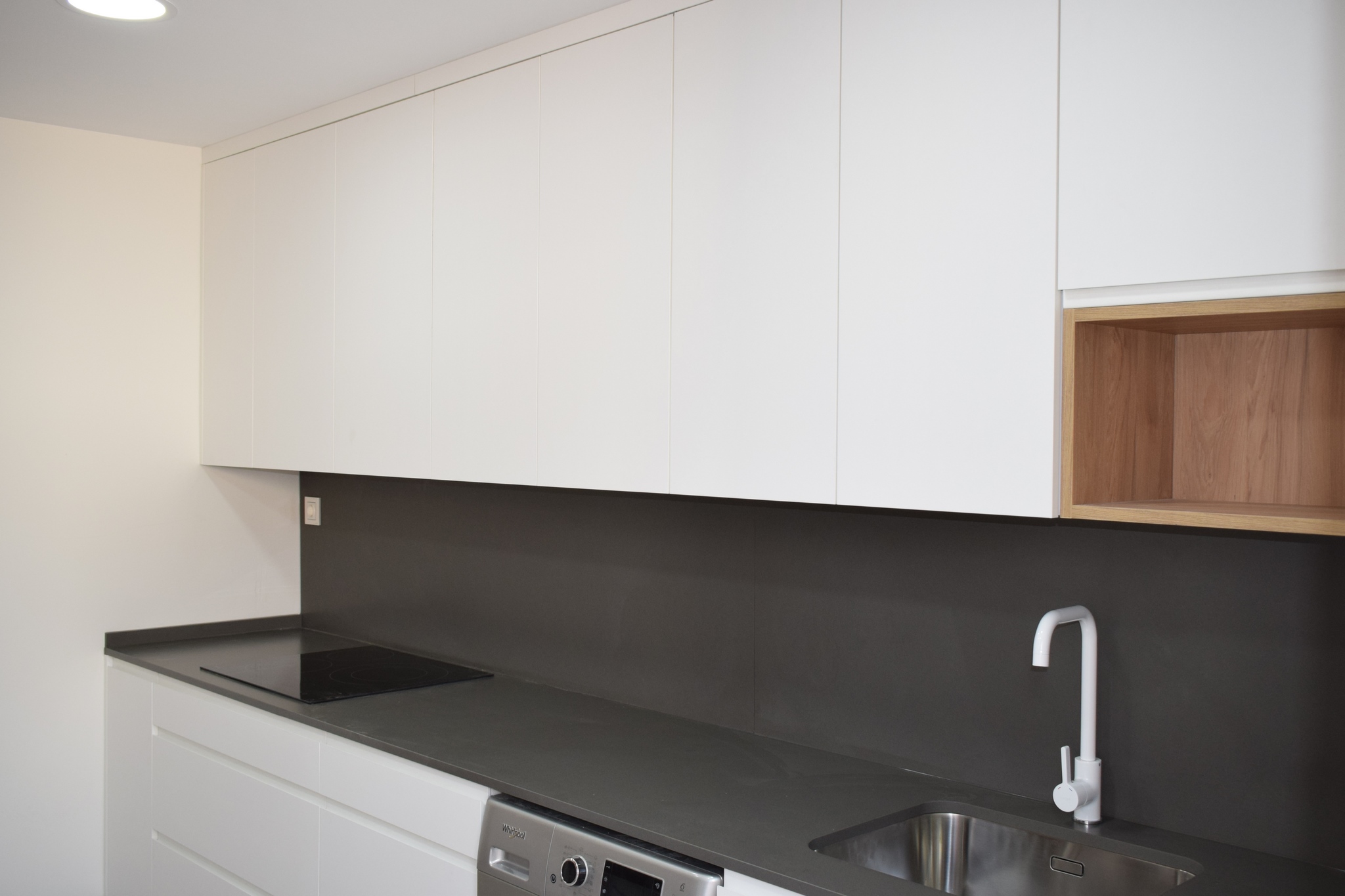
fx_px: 1345
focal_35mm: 36
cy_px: 448
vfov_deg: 36.9
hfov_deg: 53.1
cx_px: 672
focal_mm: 24
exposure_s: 1/125
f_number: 5.6
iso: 800
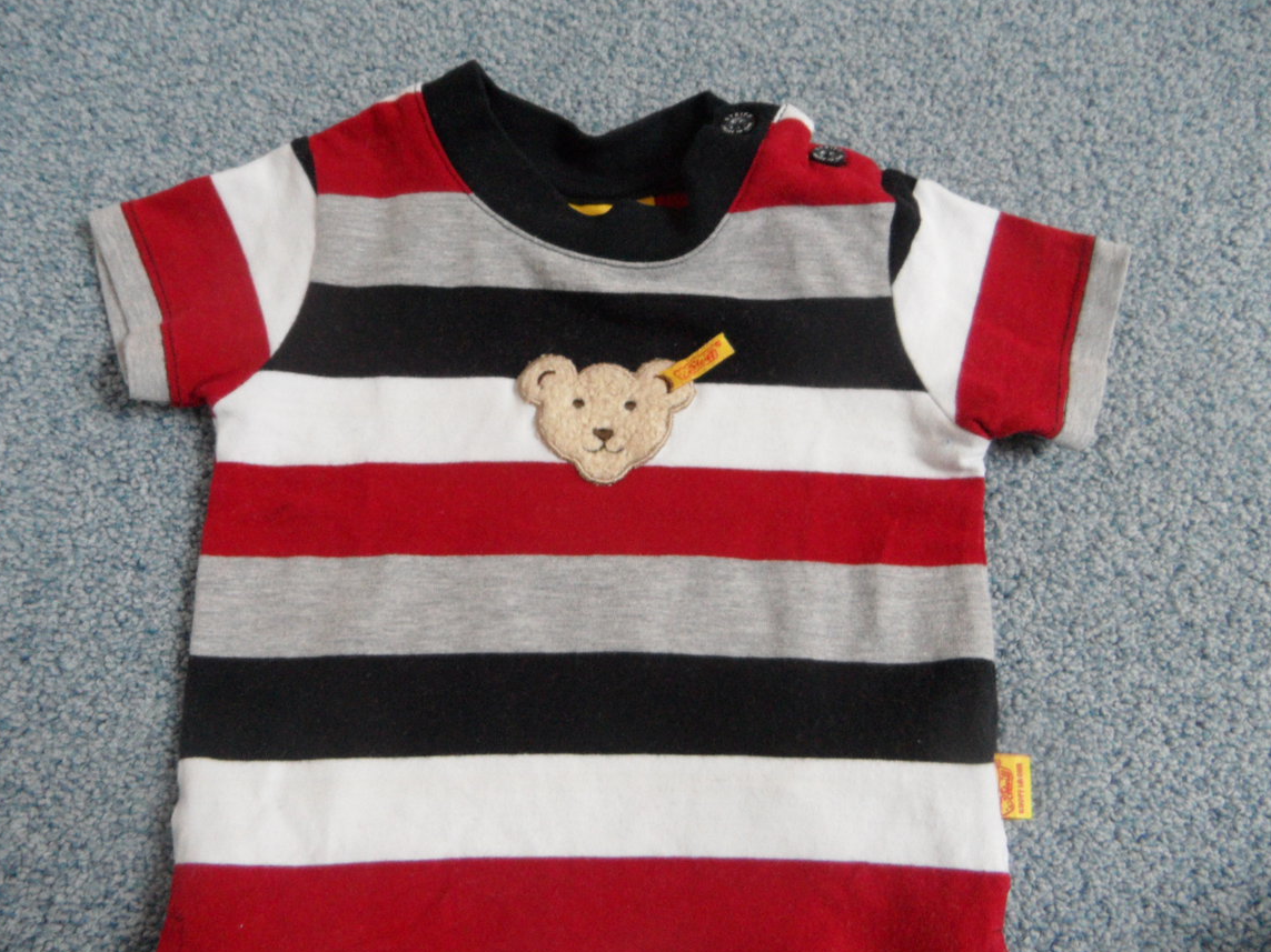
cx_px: 603
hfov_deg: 63.4
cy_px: 544
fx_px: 1028
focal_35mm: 28
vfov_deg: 49.6
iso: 240
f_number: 2.9
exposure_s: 1/30
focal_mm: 4.1
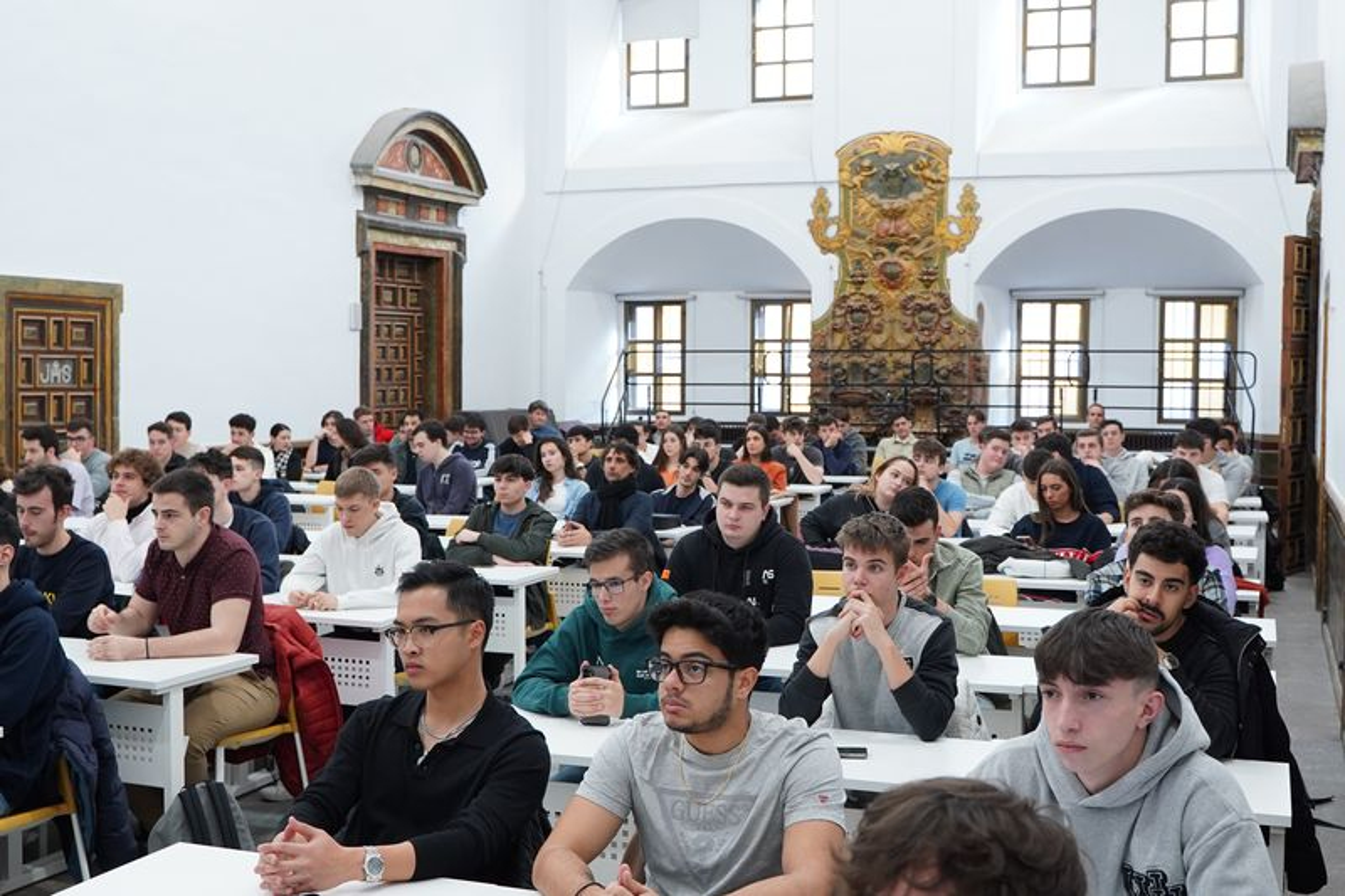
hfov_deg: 46.4
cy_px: 448
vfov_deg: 31.9
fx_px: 1569
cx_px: 672
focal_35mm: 42
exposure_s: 1/100
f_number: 4
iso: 1600
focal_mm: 28
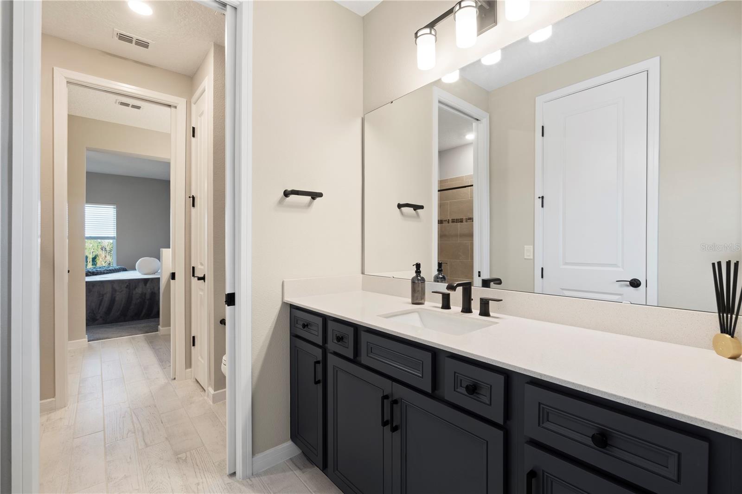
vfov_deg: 77.3
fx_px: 309
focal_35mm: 15
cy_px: 247
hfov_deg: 100.4
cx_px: 371
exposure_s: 1/1.25
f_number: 8
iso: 100
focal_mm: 10
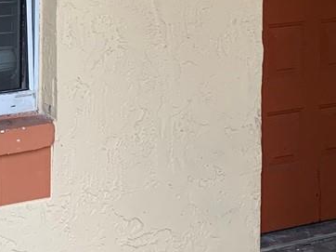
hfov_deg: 16.9
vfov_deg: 12.3
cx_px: 32
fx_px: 1116
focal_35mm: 115
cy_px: -119
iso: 100
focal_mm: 4.25
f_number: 1.8
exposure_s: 1/70
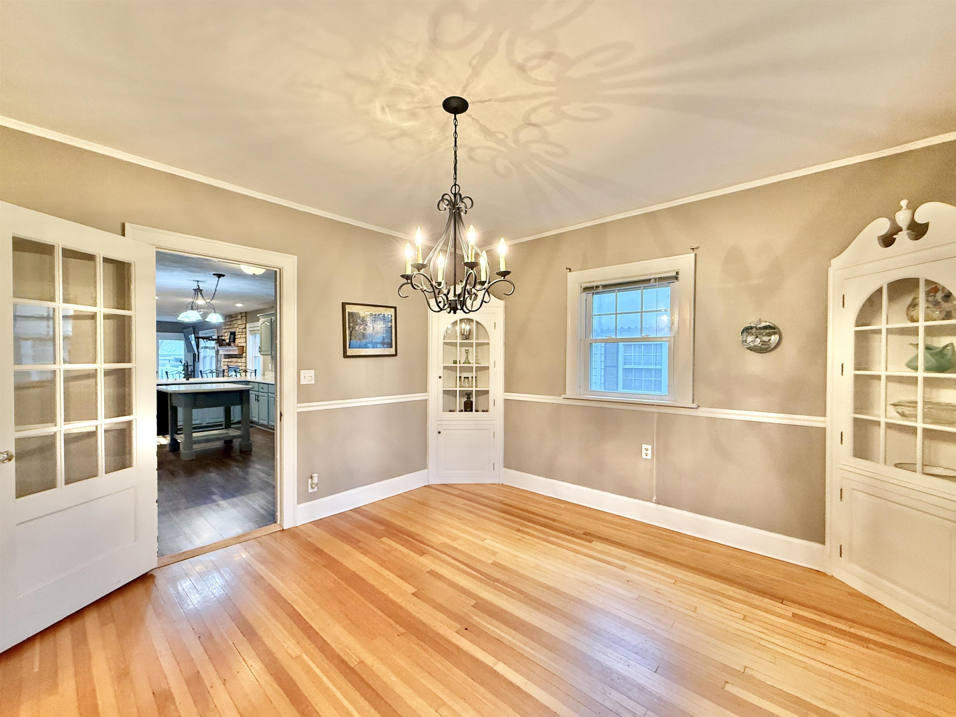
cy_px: 358
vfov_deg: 85.7
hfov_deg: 102.1
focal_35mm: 14
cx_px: 478
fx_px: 387
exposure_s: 1/60
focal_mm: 2.22
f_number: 2.2
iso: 320
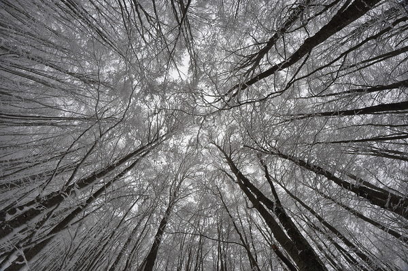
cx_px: 204
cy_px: 136
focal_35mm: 12
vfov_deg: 89.9
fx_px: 136
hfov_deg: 112.7
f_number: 8
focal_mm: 8
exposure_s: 1/400
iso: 400
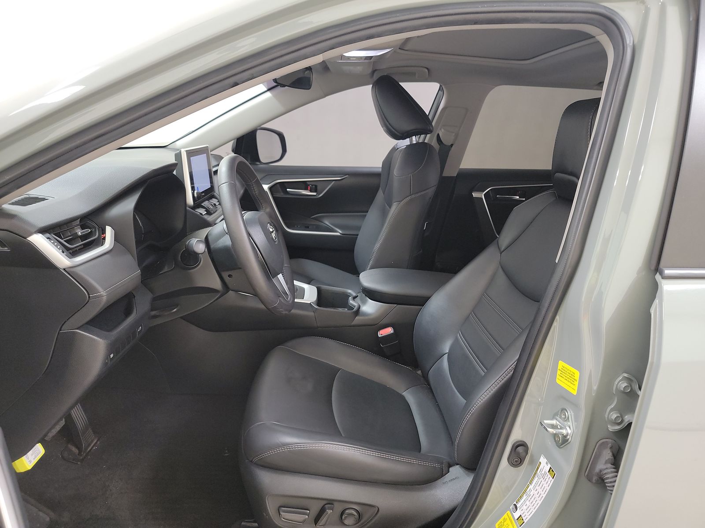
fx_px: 489
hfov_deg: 71.6
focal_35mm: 24
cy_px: 264
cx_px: 352
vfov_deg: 56.8
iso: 350
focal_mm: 6.7
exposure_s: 1/59
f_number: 1.8
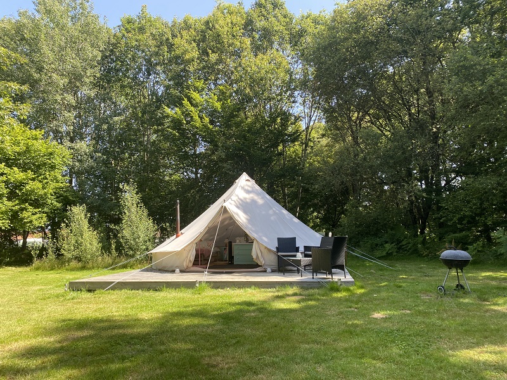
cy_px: 190
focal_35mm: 26
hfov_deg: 67.3
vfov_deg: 53.1
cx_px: 254
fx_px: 381
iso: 32
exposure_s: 1/377
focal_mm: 4.25
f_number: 1.8
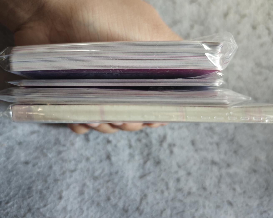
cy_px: 109
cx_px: 136
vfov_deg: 58.8
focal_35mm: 24
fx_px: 194
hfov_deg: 70.3
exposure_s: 1/100
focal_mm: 6.55
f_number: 1.6
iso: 200
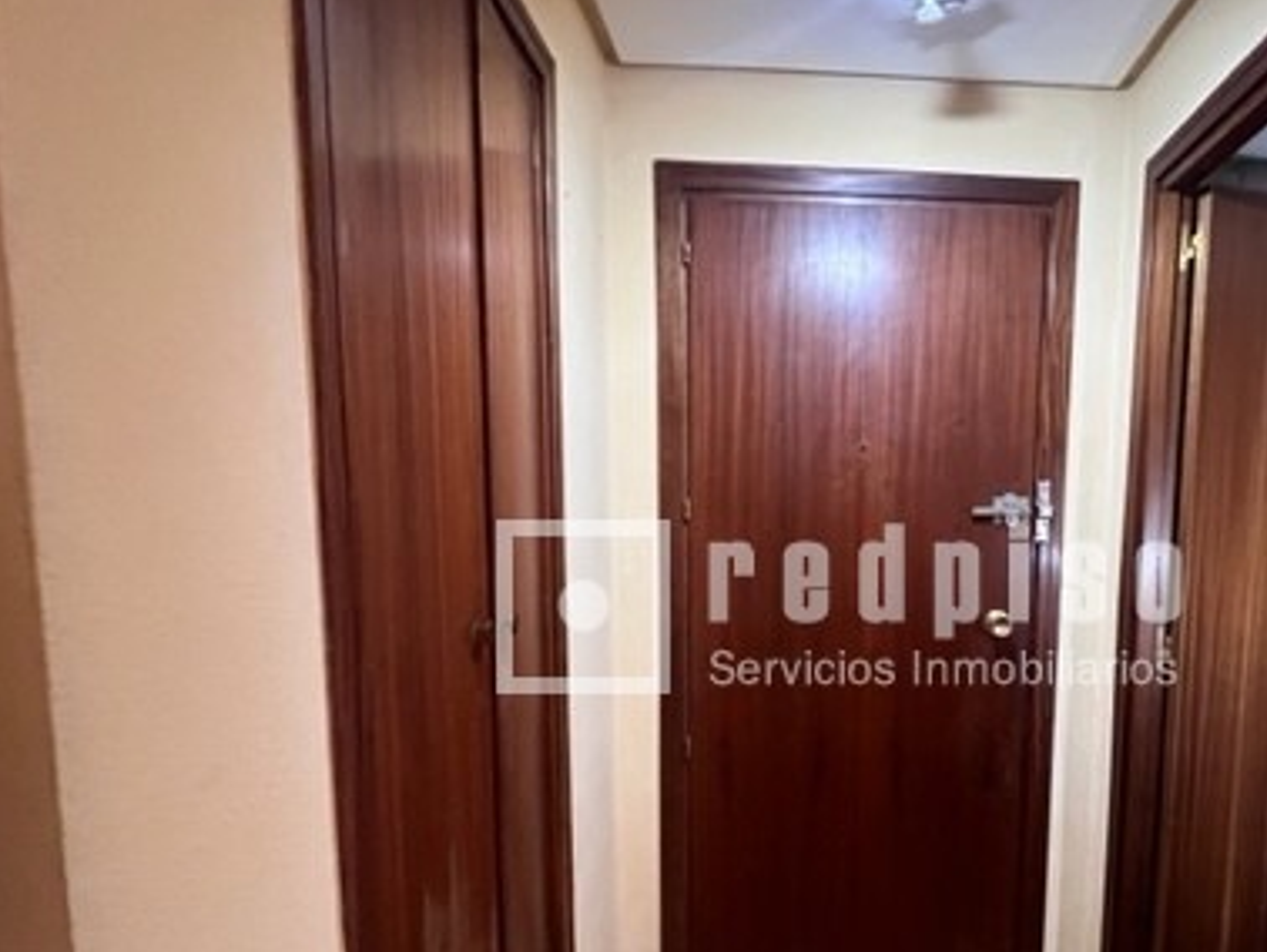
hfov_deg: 74.0
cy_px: 610
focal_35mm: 22
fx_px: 806
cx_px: 845
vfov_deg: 60.1
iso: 800
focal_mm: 1.57
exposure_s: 1/50
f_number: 1.8
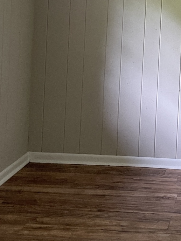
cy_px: 10
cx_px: 219
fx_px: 550
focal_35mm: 79
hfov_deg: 17.7
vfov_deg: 23.8
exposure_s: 1/60
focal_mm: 5.1
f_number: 1.6
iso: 160
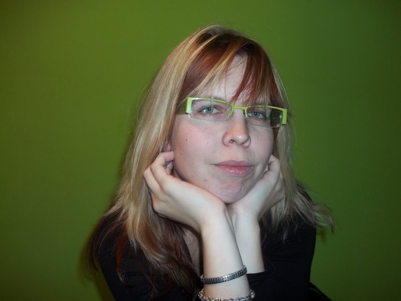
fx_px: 382
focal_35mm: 33
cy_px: 153
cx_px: 202
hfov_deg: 55.4
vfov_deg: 42.9
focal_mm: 5.7
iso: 80
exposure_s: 1/30
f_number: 2.9
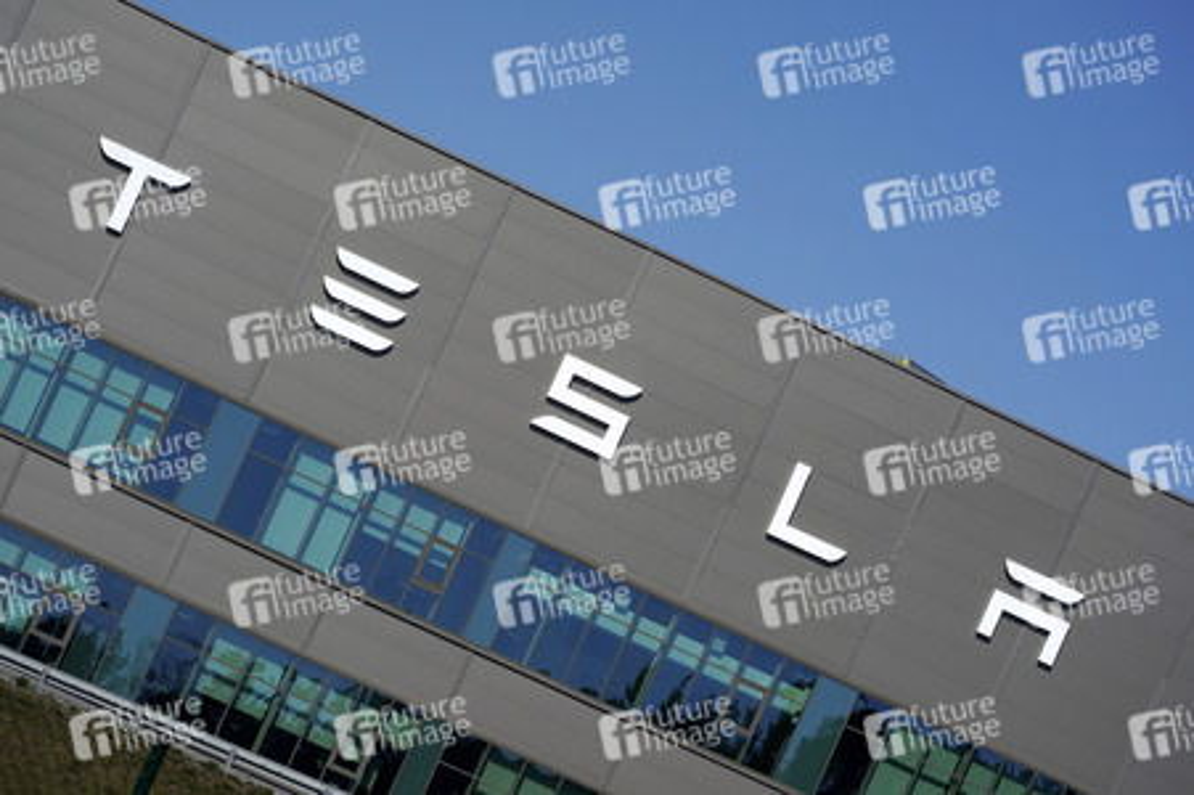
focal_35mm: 172
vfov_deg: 8.0
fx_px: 5700
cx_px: 597
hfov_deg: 12.0
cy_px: 398
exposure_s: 1/1000
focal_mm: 172
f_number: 7.1
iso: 100
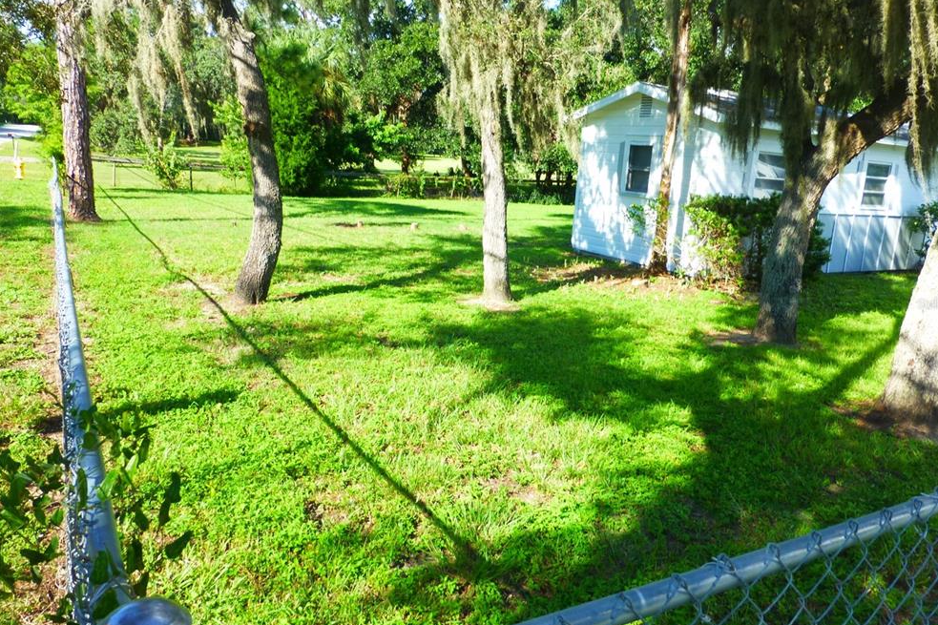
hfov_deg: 69.4
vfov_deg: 49.5
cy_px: 303
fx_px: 677
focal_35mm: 26
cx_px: 487
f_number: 4
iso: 100
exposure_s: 1/160
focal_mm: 4.3
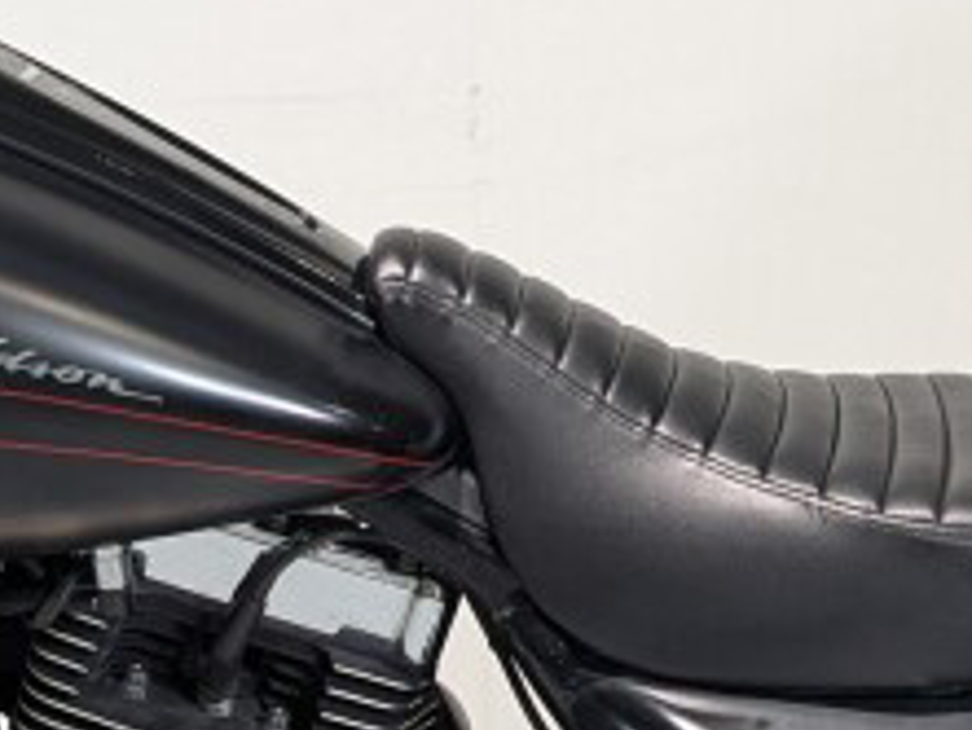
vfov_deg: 12.8
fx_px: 3259
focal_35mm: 116
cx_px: 499
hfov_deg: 17.0
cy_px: 325
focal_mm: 6.81
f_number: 1.85
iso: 62
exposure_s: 1/60
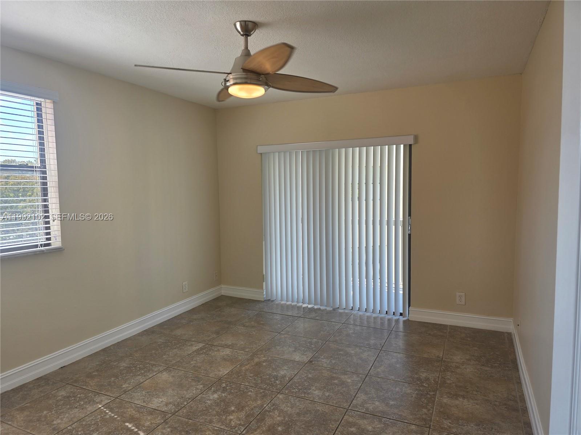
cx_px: 290
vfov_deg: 58.9
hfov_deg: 73.9
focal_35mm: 23
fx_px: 386
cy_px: 218
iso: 32
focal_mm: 6.3
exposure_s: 1/180
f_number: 1.7
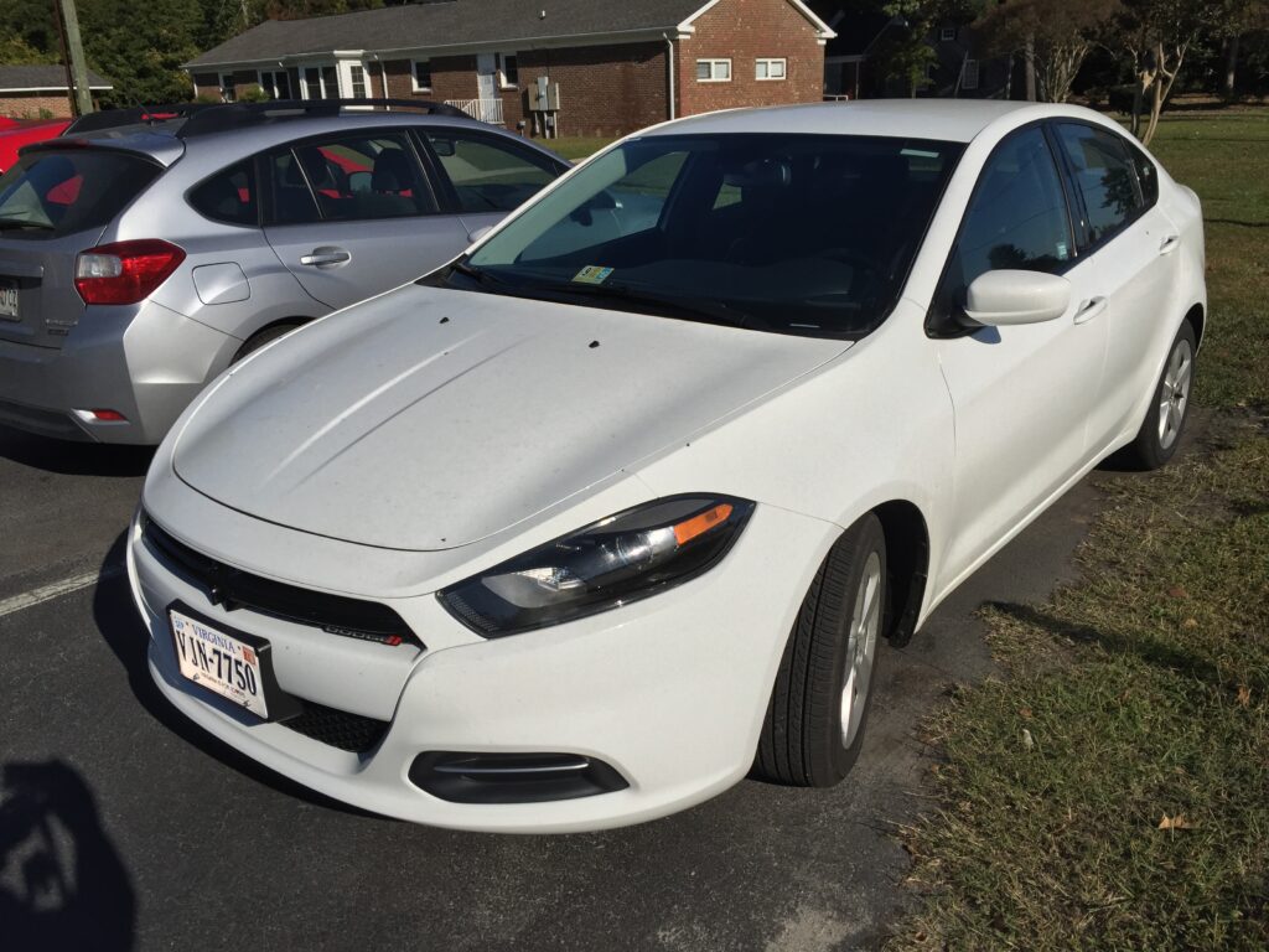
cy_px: 476
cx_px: 634
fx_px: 1063
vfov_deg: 48.2
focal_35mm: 29
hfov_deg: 61.7
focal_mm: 4.15
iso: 32
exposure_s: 1/5650
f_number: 2.2
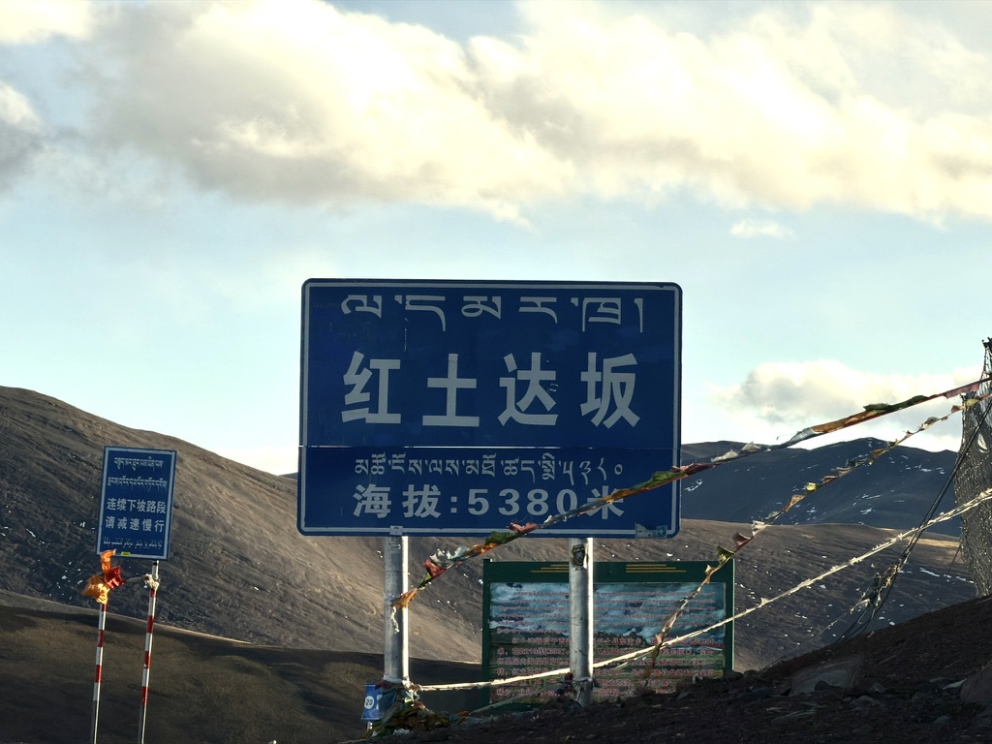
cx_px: 496
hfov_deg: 9.9
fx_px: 5731
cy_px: 372
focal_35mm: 200
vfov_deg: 7.4
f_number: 2.8
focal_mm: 16.89
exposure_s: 1/631
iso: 32
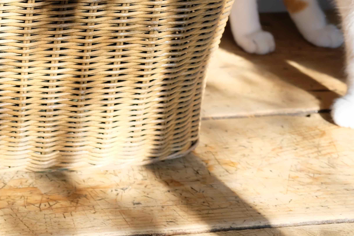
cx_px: -25
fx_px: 875
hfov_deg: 21.8
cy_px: -28
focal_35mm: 89
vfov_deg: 15.0
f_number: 4
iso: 400
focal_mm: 24.3
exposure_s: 1/140
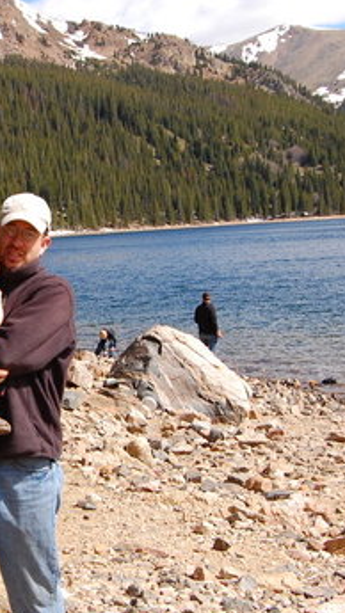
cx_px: -46
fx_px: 1139
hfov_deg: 16.6
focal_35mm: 70
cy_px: 332
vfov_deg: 30.1
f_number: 10
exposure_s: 1/400
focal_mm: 24
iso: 400
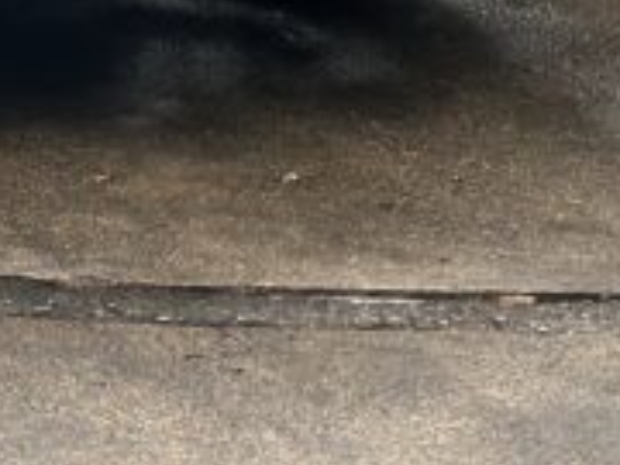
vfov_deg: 6.8
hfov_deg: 9.0
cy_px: -403
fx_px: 3815
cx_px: -424
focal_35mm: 213
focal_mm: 6.86
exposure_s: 1/1497
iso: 80
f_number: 1.78
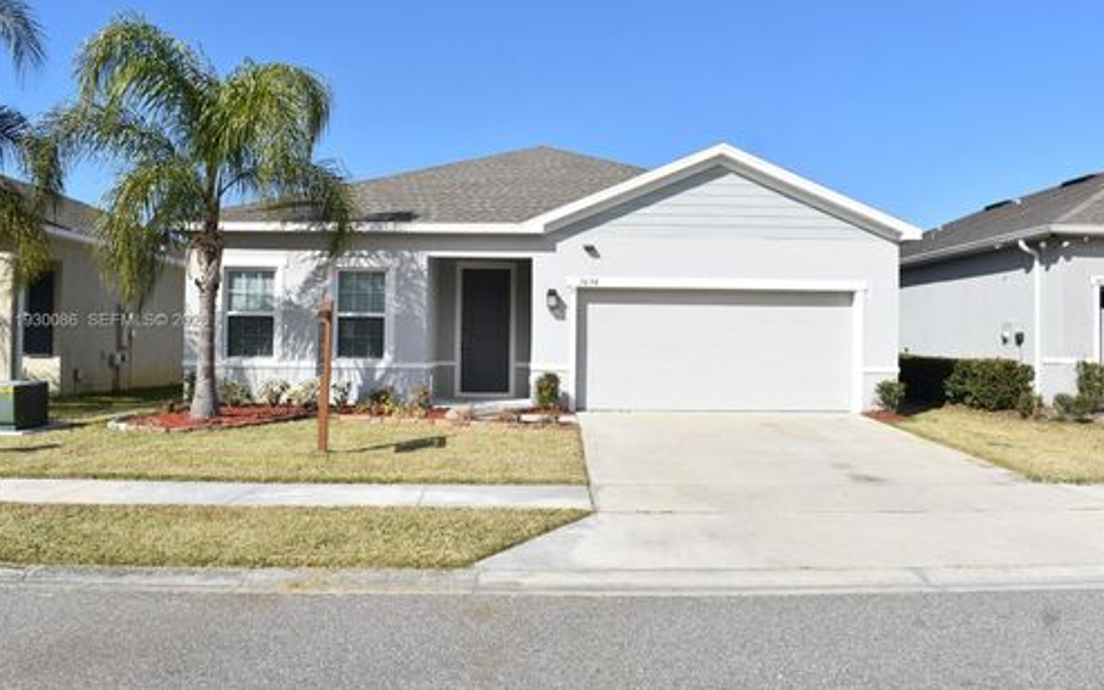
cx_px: 551
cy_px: 321
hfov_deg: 61.2
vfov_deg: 40.6
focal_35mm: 31
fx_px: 933
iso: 100
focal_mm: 20
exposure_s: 1/320
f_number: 9
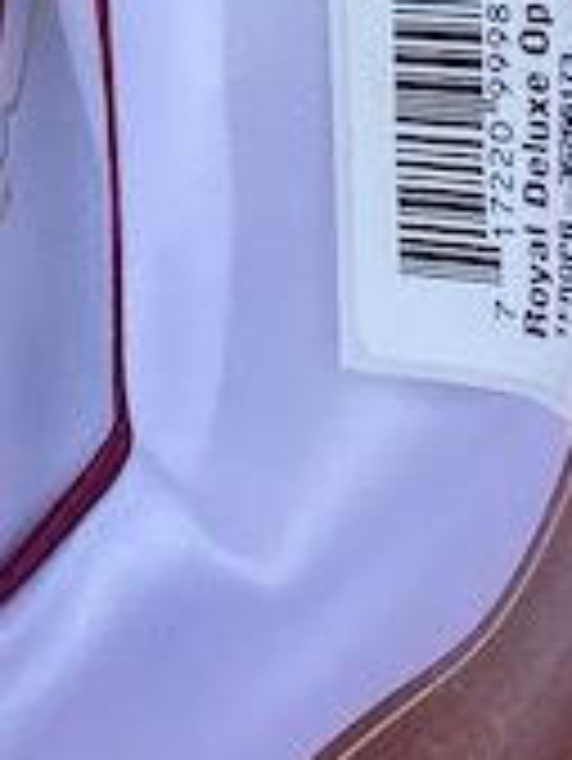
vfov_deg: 11.6
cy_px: -322
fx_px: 3609
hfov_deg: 9.0
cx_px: -72
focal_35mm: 164
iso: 50
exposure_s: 1/122
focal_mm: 4.25
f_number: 1.8
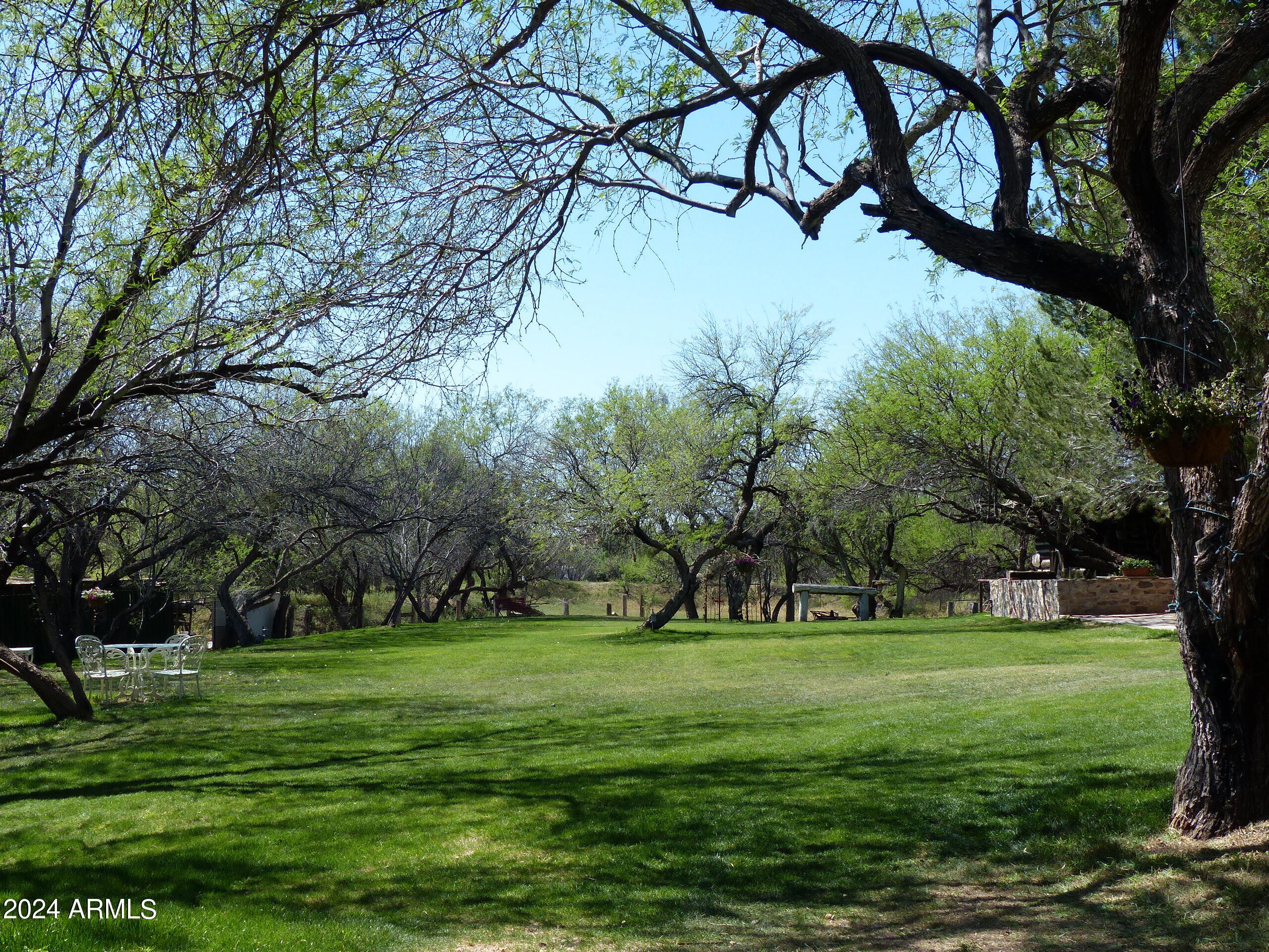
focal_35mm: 40
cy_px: 476
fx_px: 1466
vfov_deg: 36.0
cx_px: 634
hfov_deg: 46.8
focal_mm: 7.1
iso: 100
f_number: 4
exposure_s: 1/500
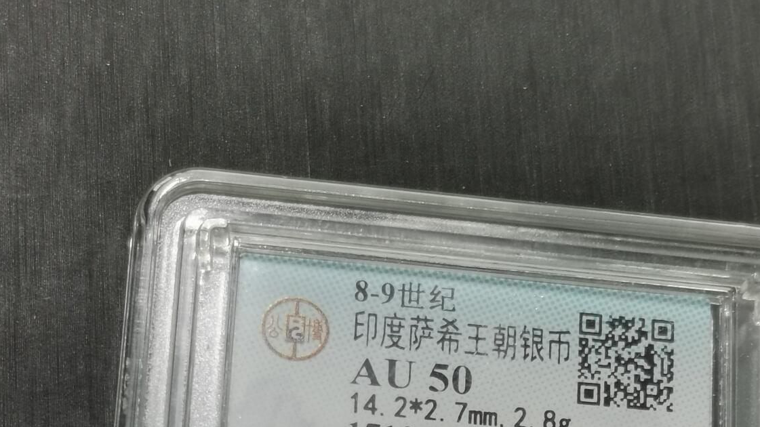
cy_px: 577
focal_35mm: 112
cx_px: 433
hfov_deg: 19.1
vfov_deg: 10.5
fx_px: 2257
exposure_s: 1/100
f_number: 1.8
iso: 64
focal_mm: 5.58
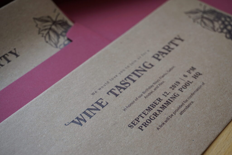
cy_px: 78
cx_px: 116
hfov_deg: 34.2
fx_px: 377
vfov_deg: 23.2
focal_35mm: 58
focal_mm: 39
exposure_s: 1/60
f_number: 5.6
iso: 125
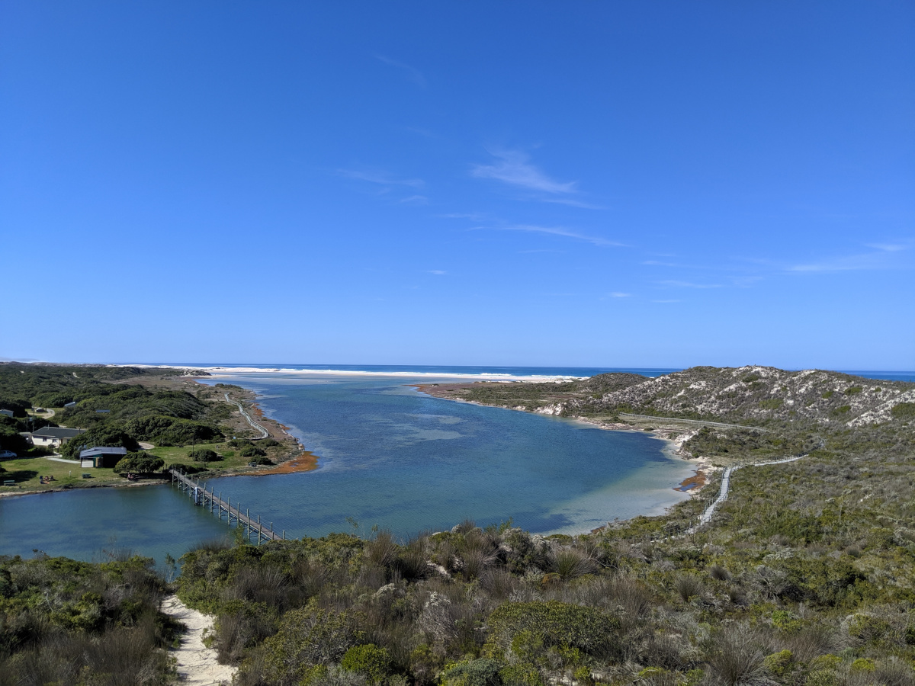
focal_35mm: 27
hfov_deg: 65.3
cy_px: 343
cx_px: 458
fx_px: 714
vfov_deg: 51.4
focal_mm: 4.44
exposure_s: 1/3356
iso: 68
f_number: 1.8
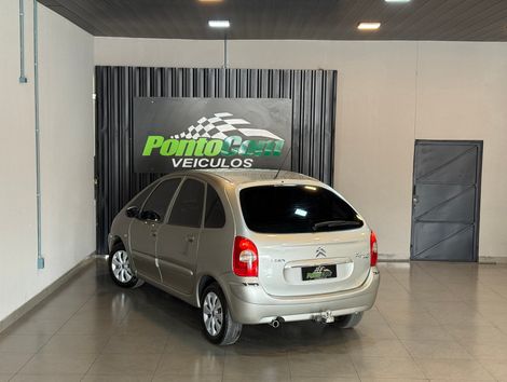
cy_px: 191
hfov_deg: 39.6
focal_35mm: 48
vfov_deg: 30.3
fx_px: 704
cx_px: 254
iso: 125
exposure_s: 1/60
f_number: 1.78
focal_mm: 6.76
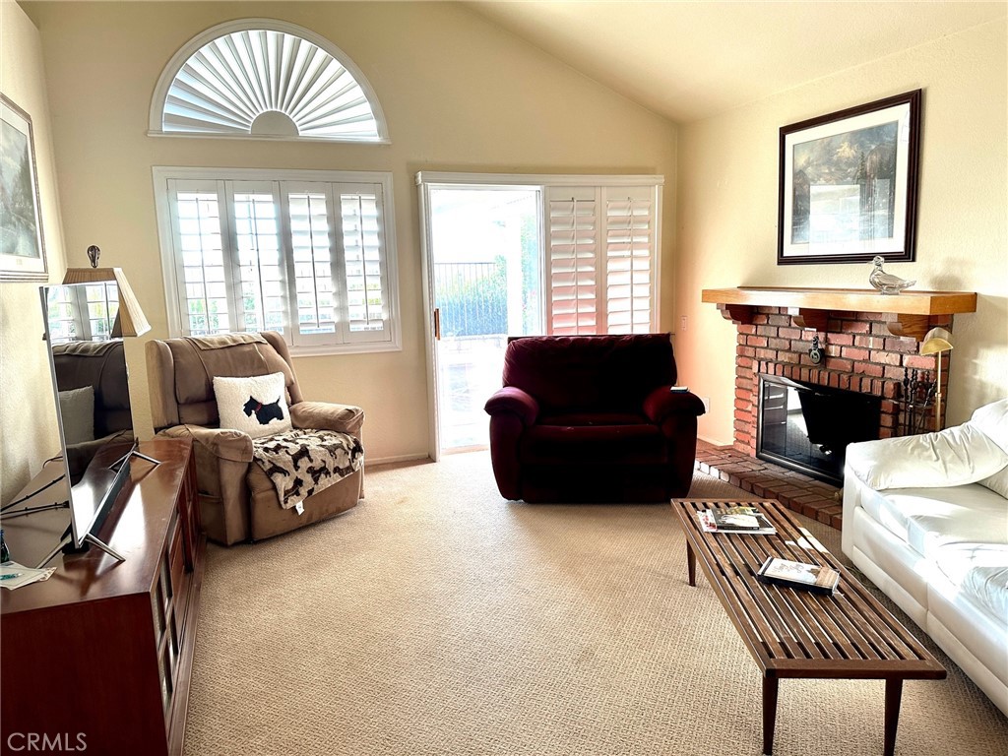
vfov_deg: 56.8
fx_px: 699
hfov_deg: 71.6
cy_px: 378
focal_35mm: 24
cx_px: 504
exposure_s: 1/121
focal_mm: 6.86
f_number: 1.78
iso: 160
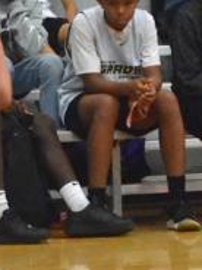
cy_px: -142
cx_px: 183
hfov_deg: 2.4
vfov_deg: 3.2
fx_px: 4871
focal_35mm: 626
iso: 6400
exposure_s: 1/250
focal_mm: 78
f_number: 8
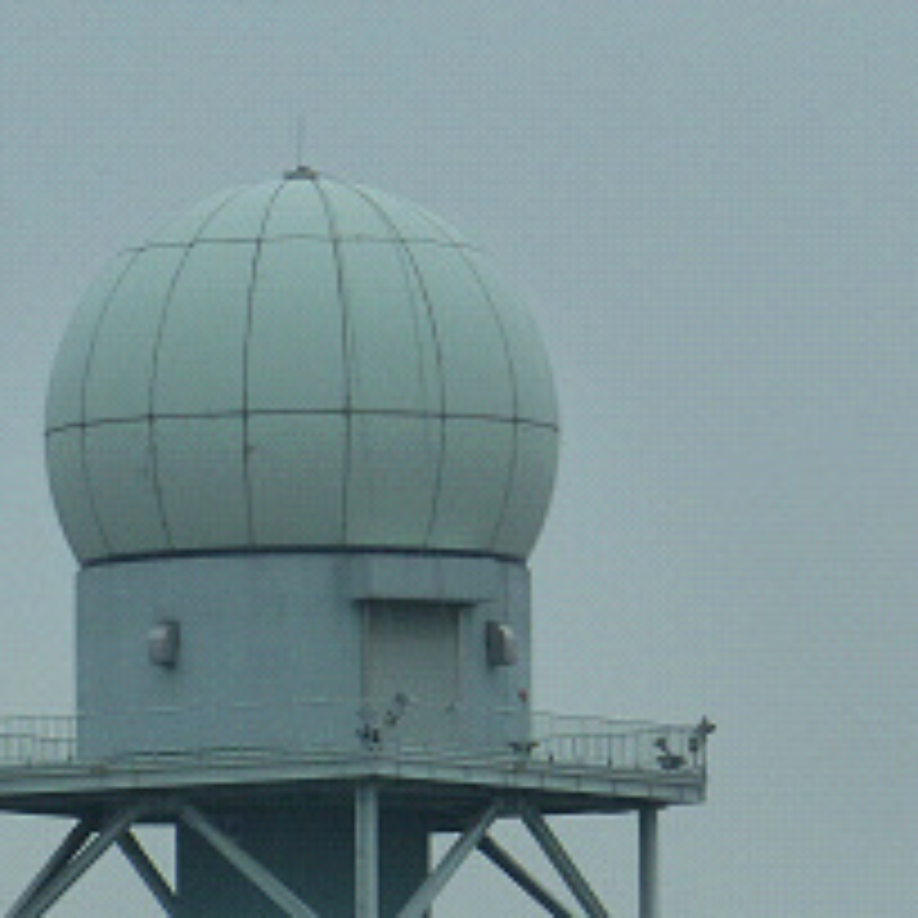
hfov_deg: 3.6
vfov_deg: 3.6
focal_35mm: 483
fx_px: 14492
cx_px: 502
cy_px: 479
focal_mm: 37.9
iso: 160
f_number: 4
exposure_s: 1/500
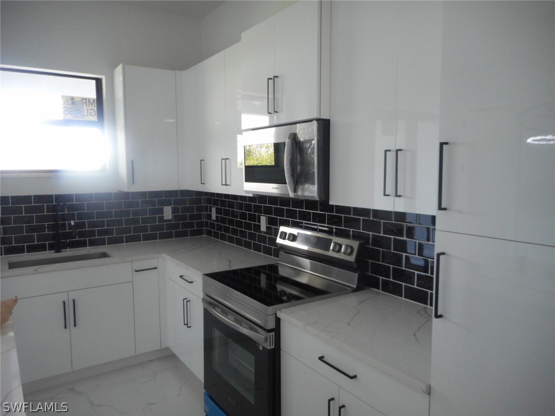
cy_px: 208
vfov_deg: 54.9
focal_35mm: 25
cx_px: 278
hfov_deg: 69.4
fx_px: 401
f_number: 3.7
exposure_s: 1/30
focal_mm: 4.5
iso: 280
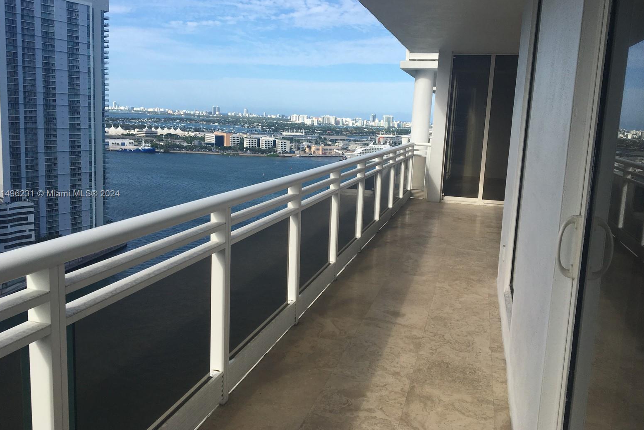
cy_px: 194
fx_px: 555
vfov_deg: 42.3
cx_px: 318
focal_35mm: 31
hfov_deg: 60.3
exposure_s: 1/1603
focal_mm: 4.15
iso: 25
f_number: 2.2
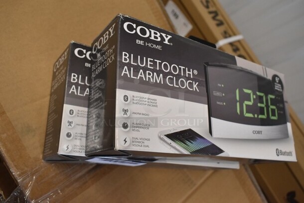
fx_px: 279
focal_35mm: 33
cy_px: 102
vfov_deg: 40.1
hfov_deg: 57.2
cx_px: 152
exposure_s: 1/125
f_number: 5.6
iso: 1250
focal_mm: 22
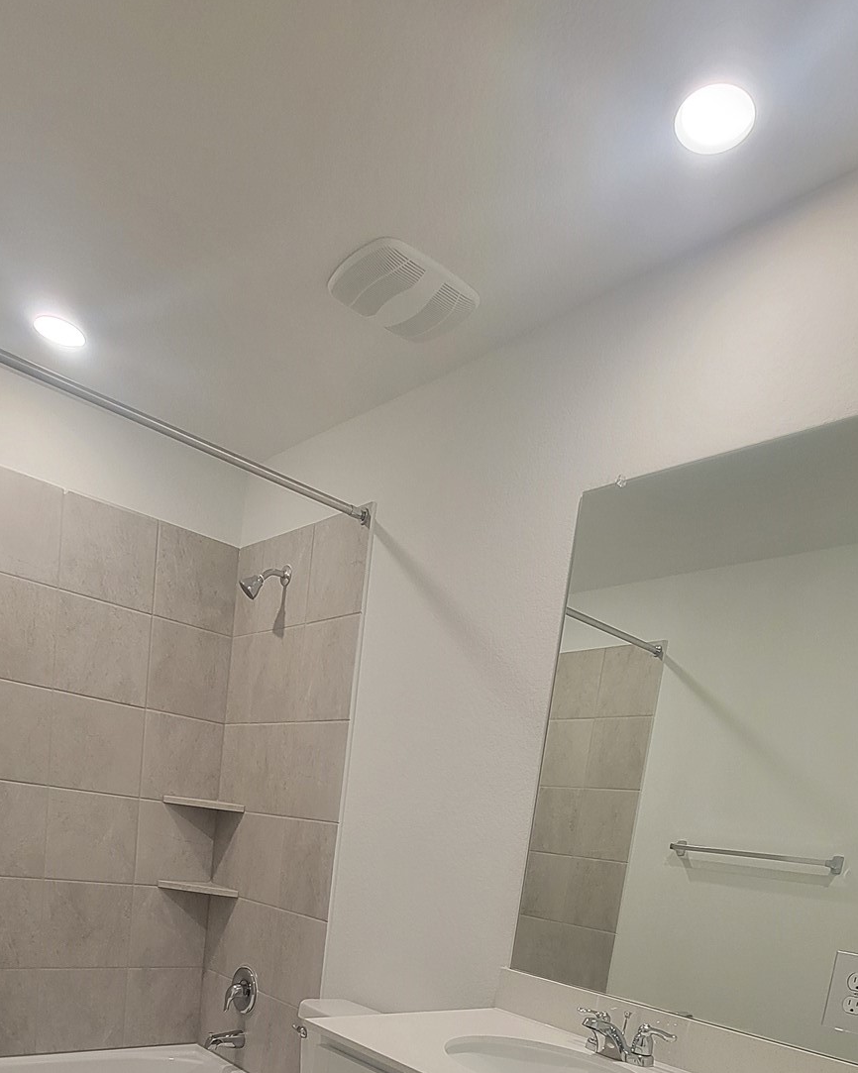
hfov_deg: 58.8
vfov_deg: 59.5
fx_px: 762
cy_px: 971
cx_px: 424
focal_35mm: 24
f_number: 2.2
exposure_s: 1/60
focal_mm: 2.2
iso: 160
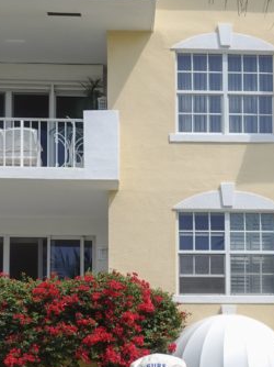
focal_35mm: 83
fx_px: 877
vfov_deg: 22.4
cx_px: 185
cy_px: 390
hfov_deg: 17.7
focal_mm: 9.4
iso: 80
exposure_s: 1/640
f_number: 4
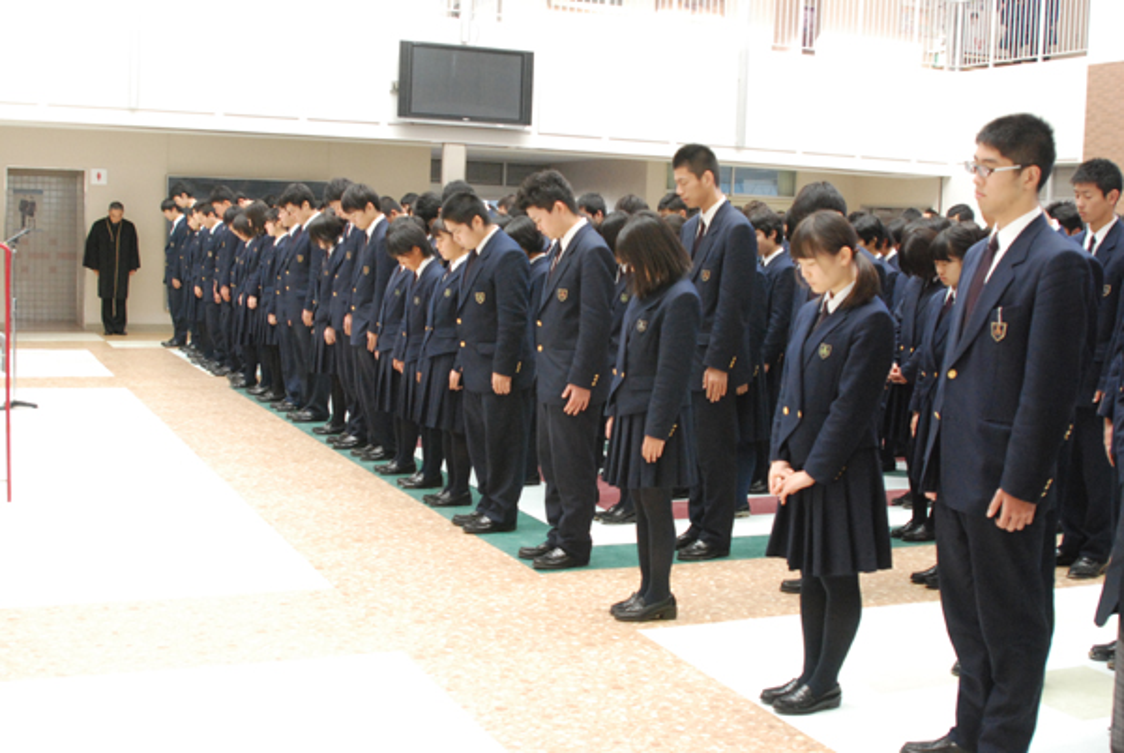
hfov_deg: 46.3
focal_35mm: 42
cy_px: 376
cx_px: 562
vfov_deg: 32.0
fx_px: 1313
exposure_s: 1/125
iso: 1600
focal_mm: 28
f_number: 5.6
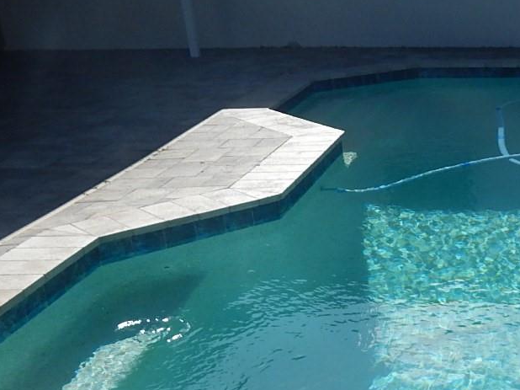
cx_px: 509
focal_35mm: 57
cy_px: 375
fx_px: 856
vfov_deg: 24.6
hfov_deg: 31.5
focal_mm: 4
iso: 125
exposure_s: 1/800
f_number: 6
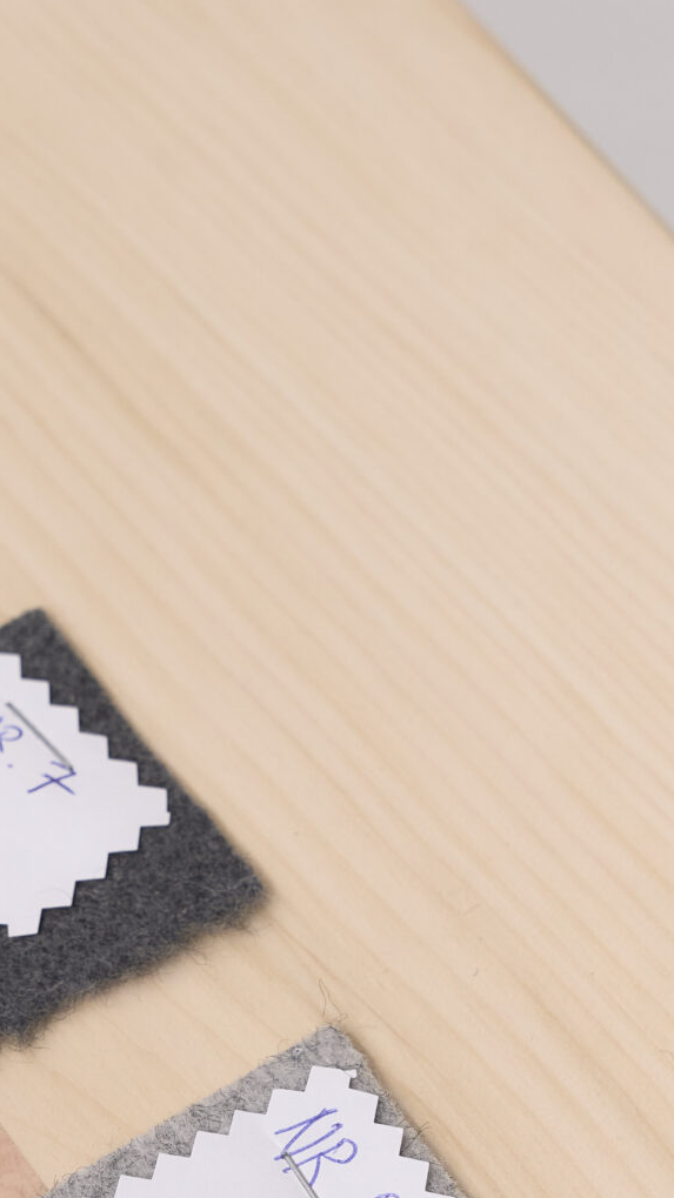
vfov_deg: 16.1
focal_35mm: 129
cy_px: 1313
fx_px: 4108
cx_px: 41
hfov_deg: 9.3
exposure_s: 1/320
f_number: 5.6
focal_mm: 49.1
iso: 640
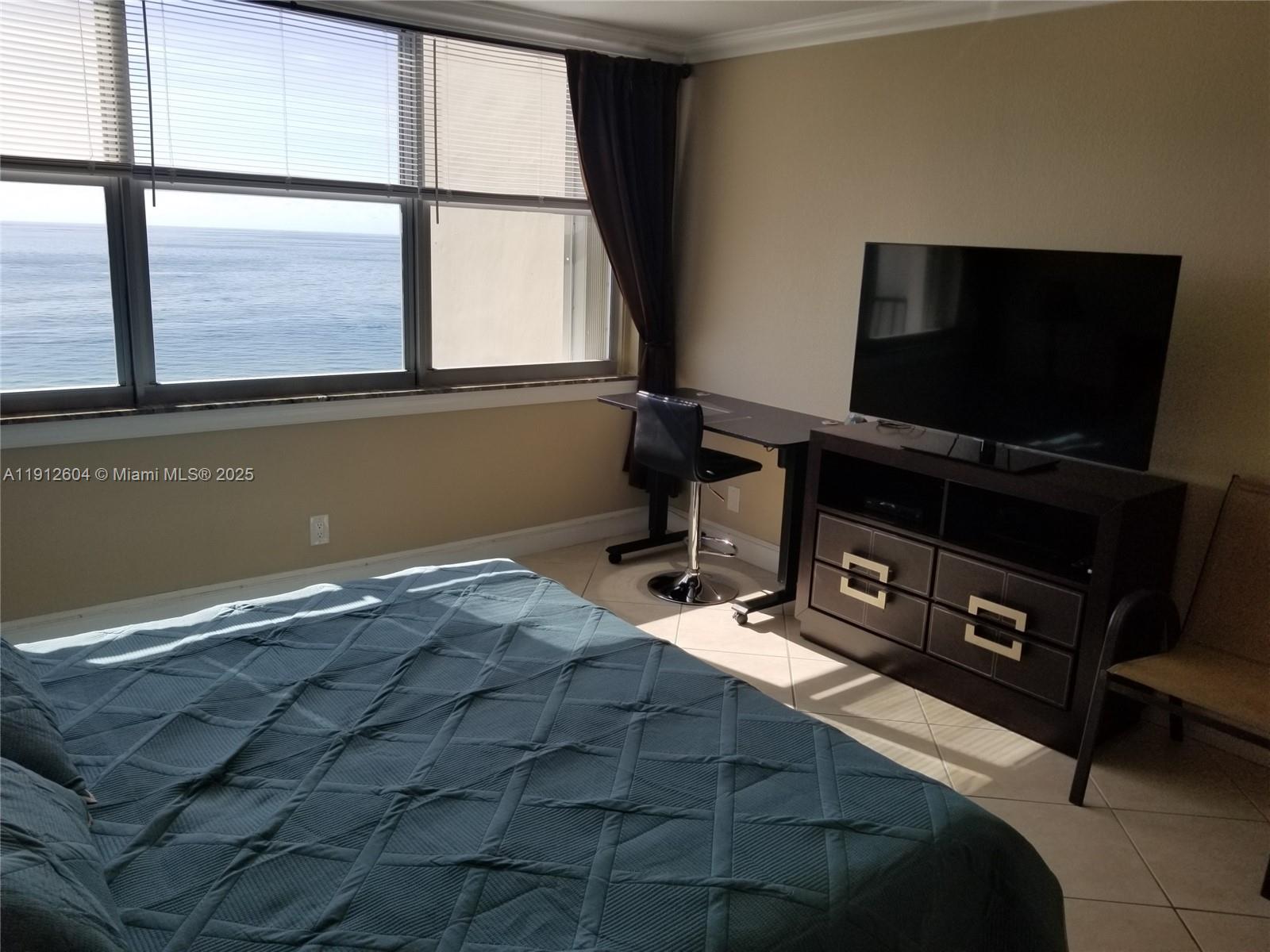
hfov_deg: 67.3
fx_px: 954
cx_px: 635
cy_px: 476
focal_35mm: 26
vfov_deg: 53.1
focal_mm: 4.3
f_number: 1.7
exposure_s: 1/1253
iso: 50
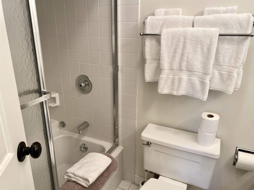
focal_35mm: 26
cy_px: 95
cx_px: 127
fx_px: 191
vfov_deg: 53.1
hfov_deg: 67.3
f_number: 1.8
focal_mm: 4.25
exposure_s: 1/60
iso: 80
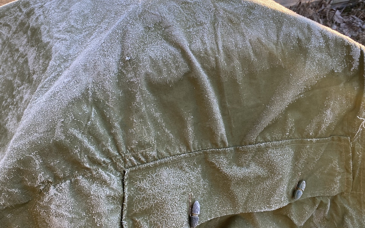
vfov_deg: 38.2
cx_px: 156
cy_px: 96
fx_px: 328
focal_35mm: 33
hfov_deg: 57.9
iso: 32
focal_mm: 4.25
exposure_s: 1/122
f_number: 1.8
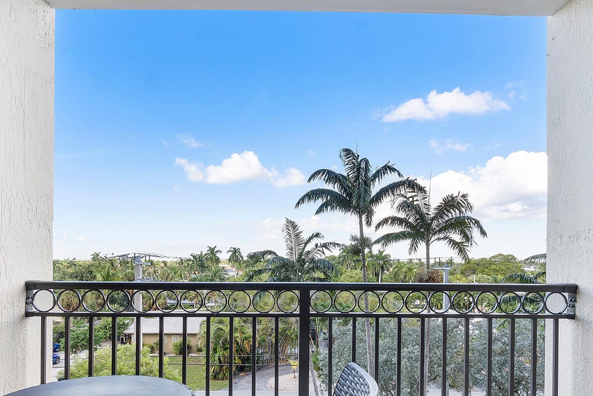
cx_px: 288
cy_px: 261
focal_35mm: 22
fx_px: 362
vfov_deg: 56.1
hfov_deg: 78.6
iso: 100
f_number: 11
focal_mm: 10
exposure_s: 1/50
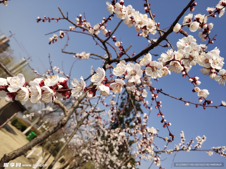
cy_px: 84
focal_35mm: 30
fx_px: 196
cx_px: 113
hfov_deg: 60.0
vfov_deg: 46.8
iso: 50
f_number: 1.79
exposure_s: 1/2802
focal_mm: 4.35
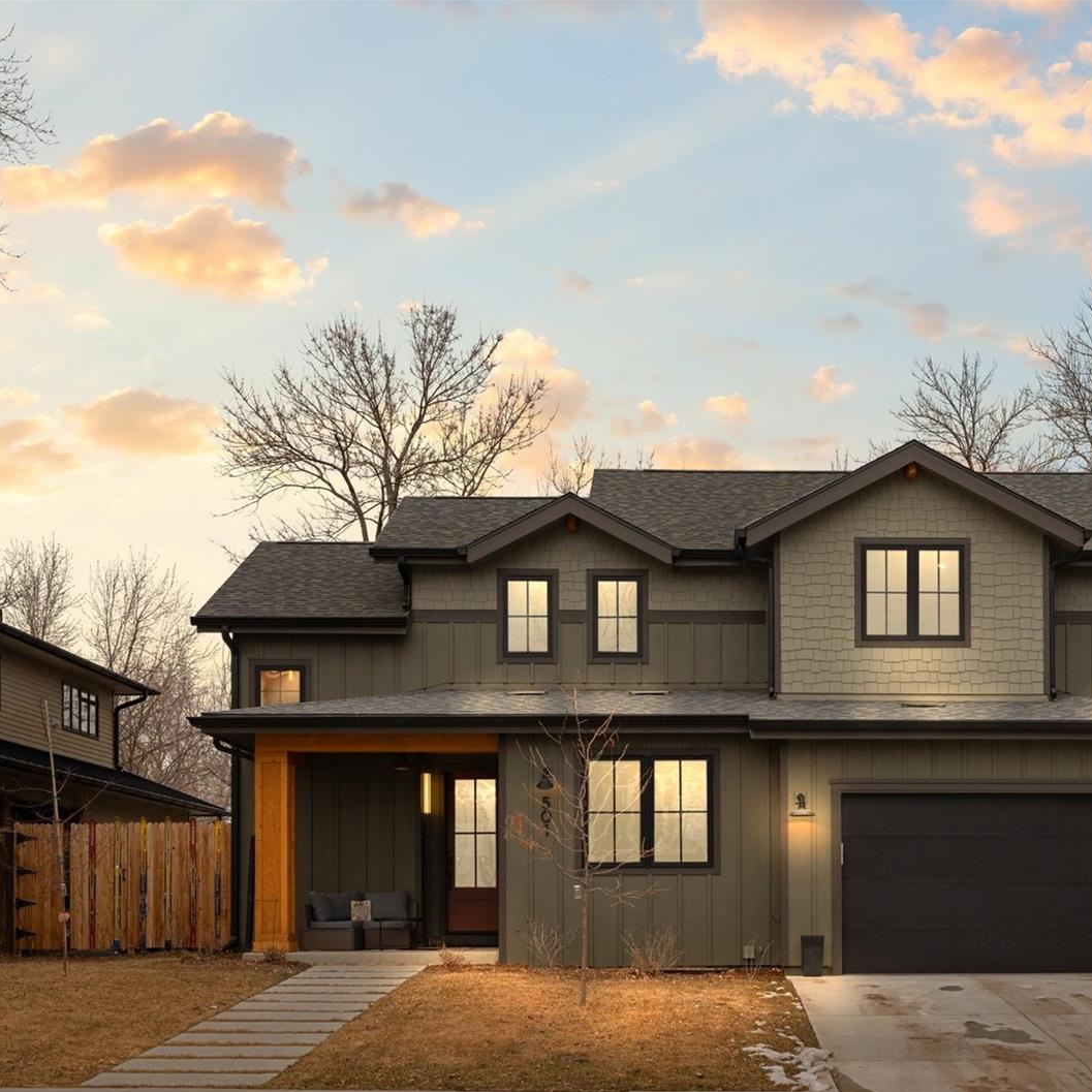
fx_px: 1606
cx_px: 759
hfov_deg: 37.0
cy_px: 549
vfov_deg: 37.6
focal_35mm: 45
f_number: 11
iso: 640
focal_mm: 35
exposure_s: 1/100
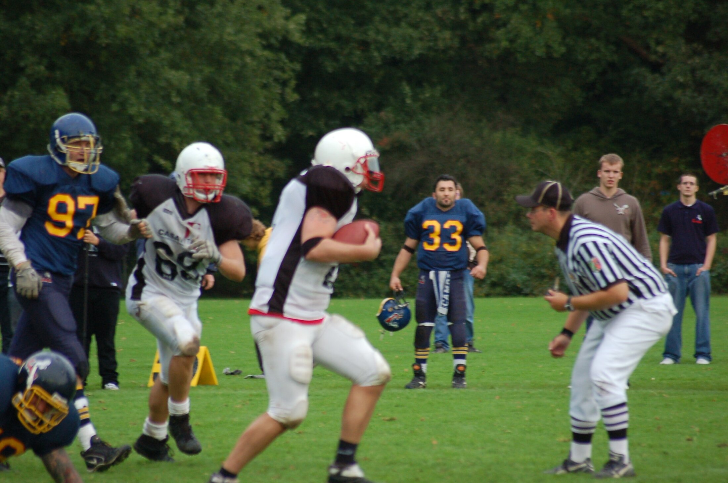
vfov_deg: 4.1
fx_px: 6661
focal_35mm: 330
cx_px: 364
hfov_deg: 6.3
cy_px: 242
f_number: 5.3
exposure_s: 1/400
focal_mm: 220
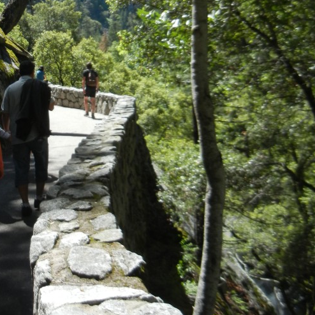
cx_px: 73
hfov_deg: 30.5
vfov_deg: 30.0
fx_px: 566
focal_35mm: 55
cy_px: 41
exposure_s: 1/570
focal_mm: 5.4
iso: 160
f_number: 3.5
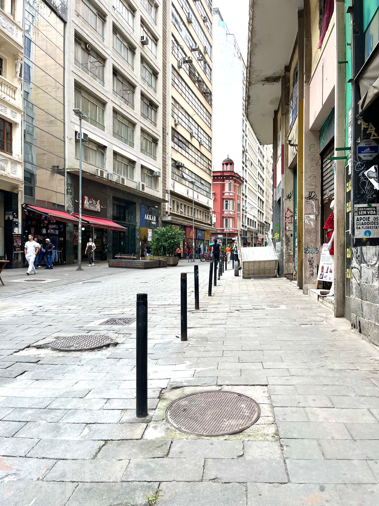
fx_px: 380
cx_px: 190
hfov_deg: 53.1
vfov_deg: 67.3
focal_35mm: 26
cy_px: 253
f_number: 1.6
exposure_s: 1/583
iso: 50
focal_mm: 5.1
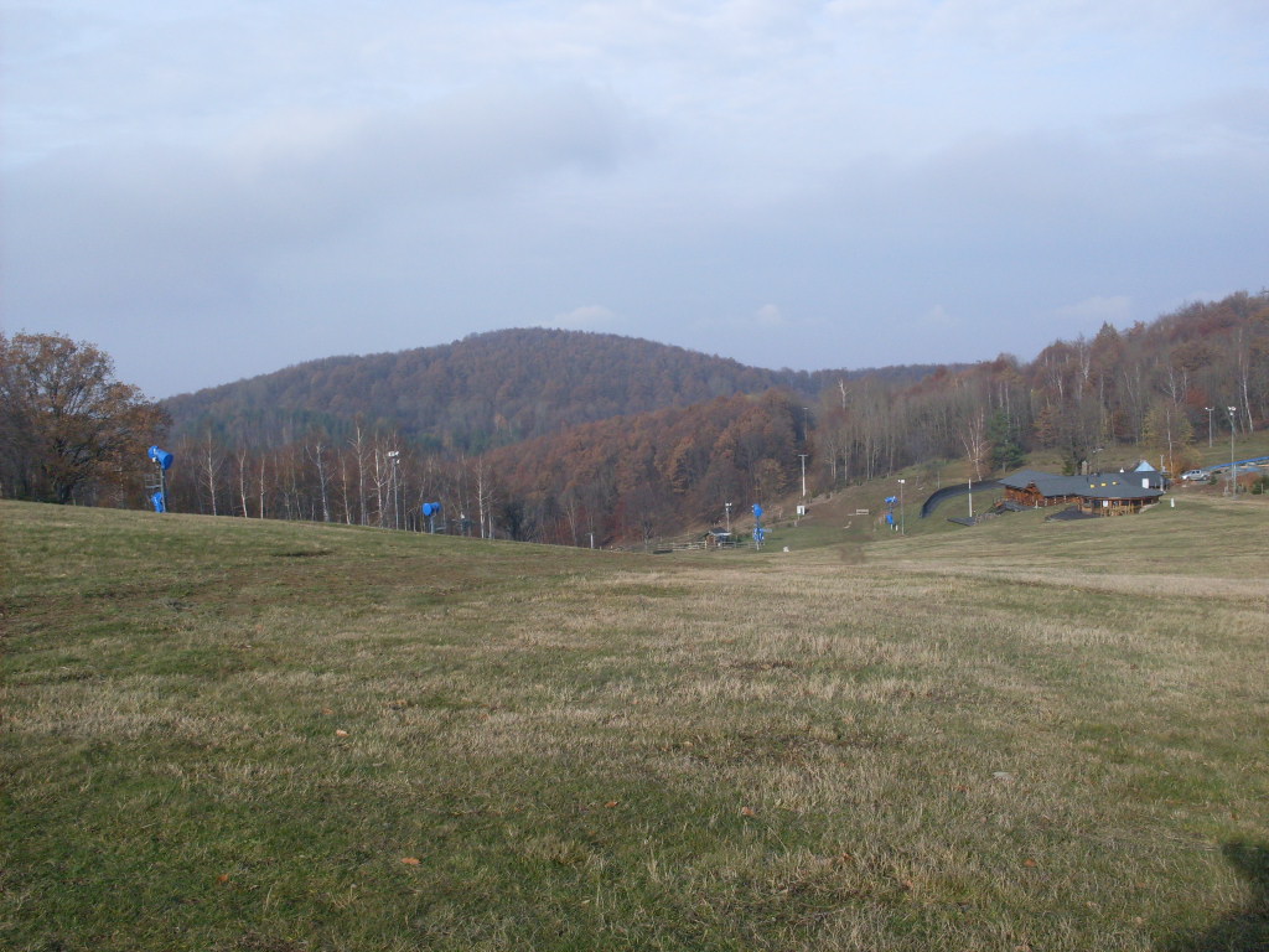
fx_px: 1393
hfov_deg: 49.0
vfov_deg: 37.7
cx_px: 634
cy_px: 476
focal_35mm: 38
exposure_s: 1/180
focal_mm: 6.3
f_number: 8.4
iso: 80
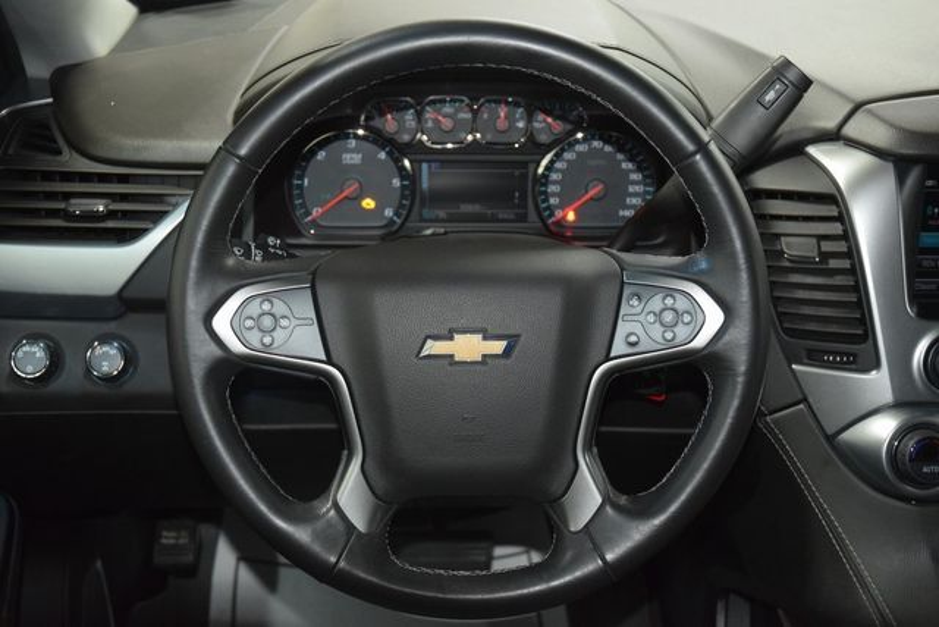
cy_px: 314
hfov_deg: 38.9
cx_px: 470
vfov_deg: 26.5
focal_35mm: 51
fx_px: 1330
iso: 2200
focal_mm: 34
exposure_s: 1/30
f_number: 4
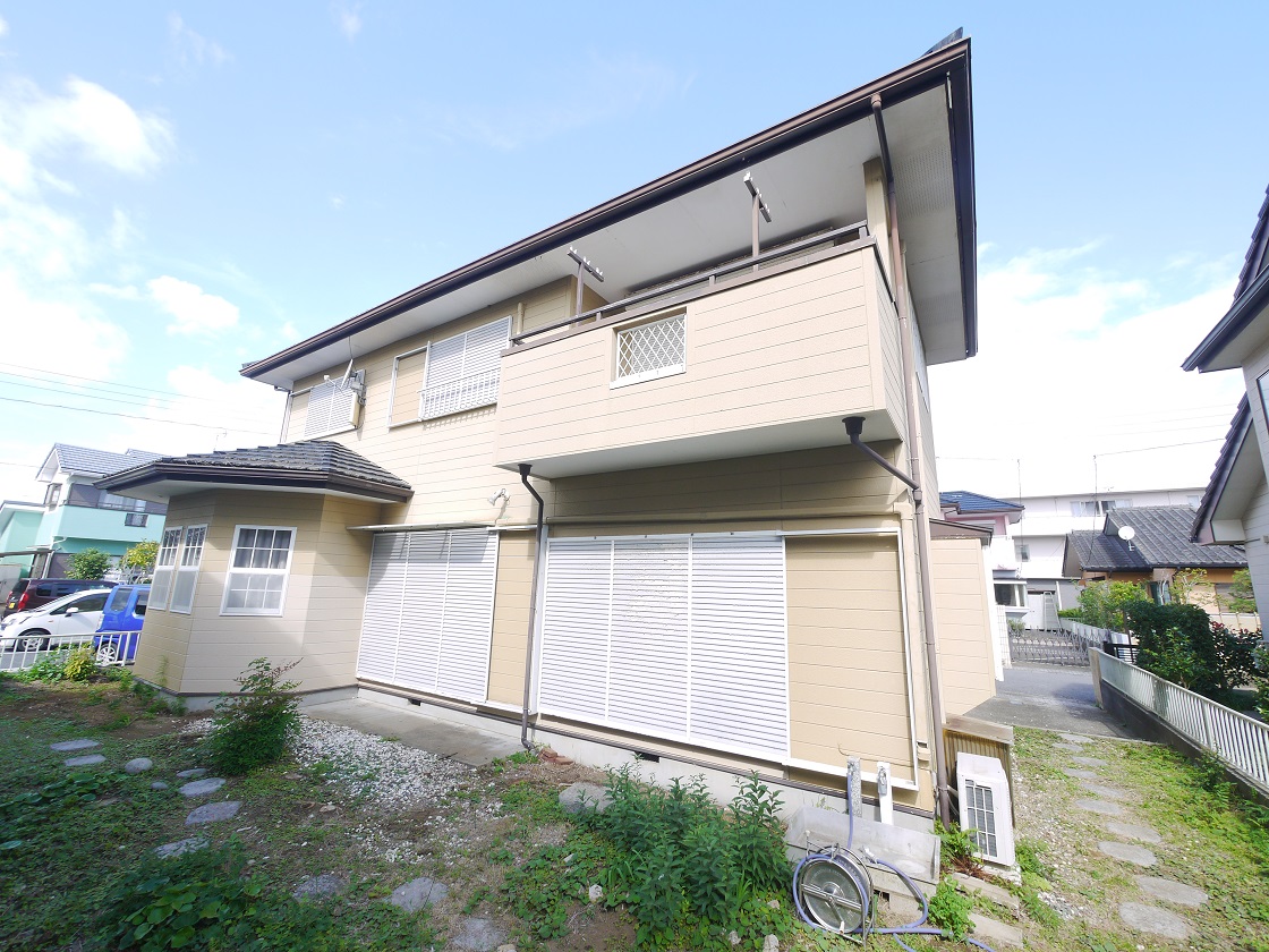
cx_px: 634
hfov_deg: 102.1
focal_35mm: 14
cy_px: 476
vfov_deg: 85.7
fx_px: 513
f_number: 6.3
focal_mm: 7
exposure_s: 1/200
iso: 160
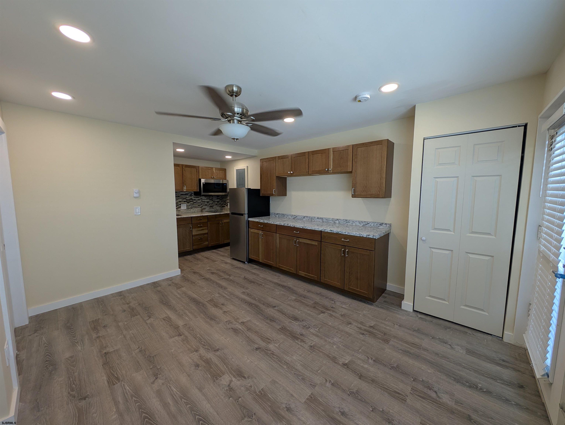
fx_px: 196
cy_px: 212
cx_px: 282
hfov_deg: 110.5
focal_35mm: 12
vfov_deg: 94.6
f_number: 1.95
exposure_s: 1/120
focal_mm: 2.23
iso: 61
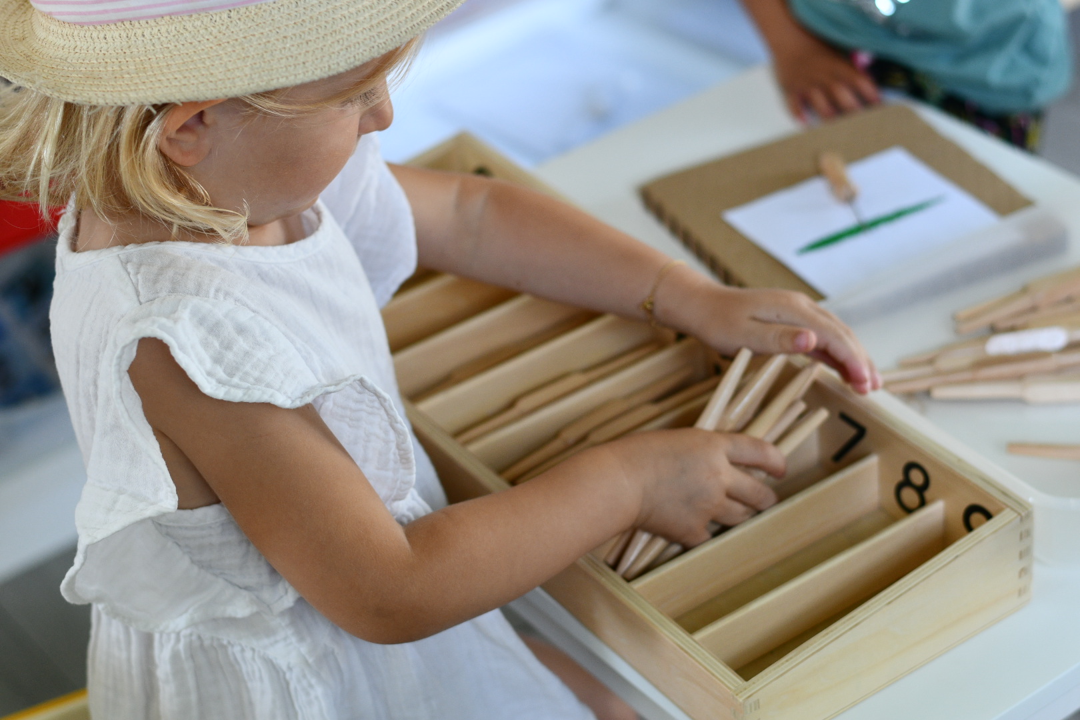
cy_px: 360
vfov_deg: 18.2
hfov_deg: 27.0
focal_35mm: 75
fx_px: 2250
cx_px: 540
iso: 500
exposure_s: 1/250
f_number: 2.8
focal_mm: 50
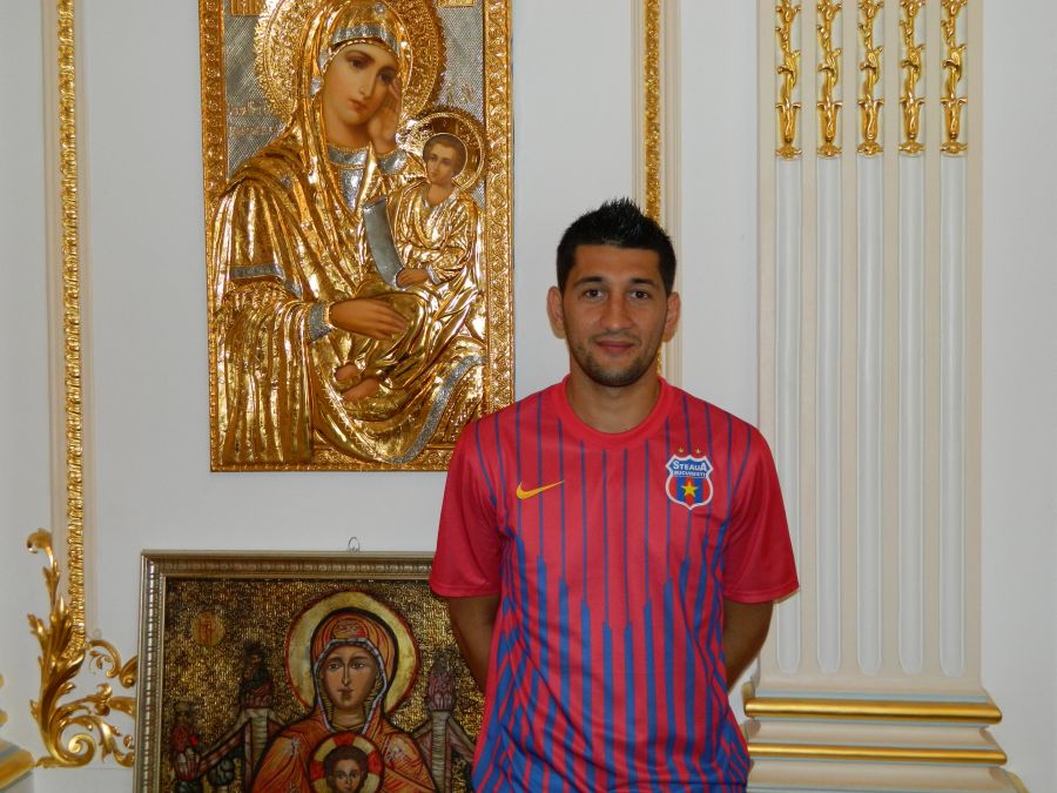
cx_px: 528
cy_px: 396
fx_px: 1252
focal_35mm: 41
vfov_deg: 35.1
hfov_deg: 45.8
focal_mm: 7.3
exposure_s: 1/30
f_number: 3.5
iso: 200
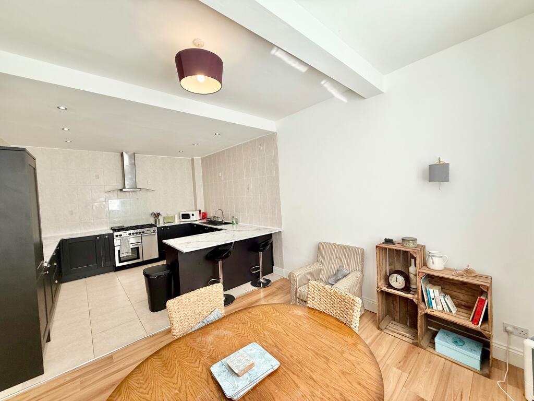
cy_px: 200
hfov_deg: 102.1
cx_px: 267
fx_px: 216
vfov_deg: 85.7
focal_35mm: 14
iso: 64
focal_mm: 2.22
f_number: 2.2
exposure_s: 1/99
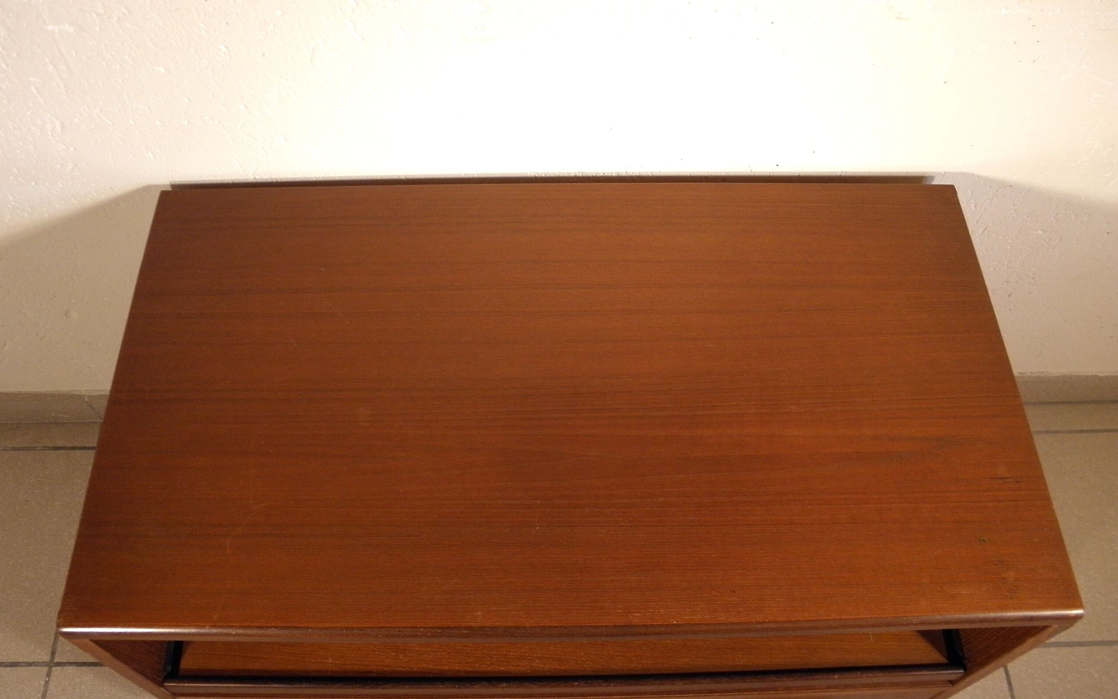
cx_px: 555
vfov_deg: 40.6
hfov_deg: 61.2
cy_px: 365
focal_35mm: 31
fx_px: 945
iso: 200
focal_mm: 5.2
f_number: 3.5
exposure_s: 1/30
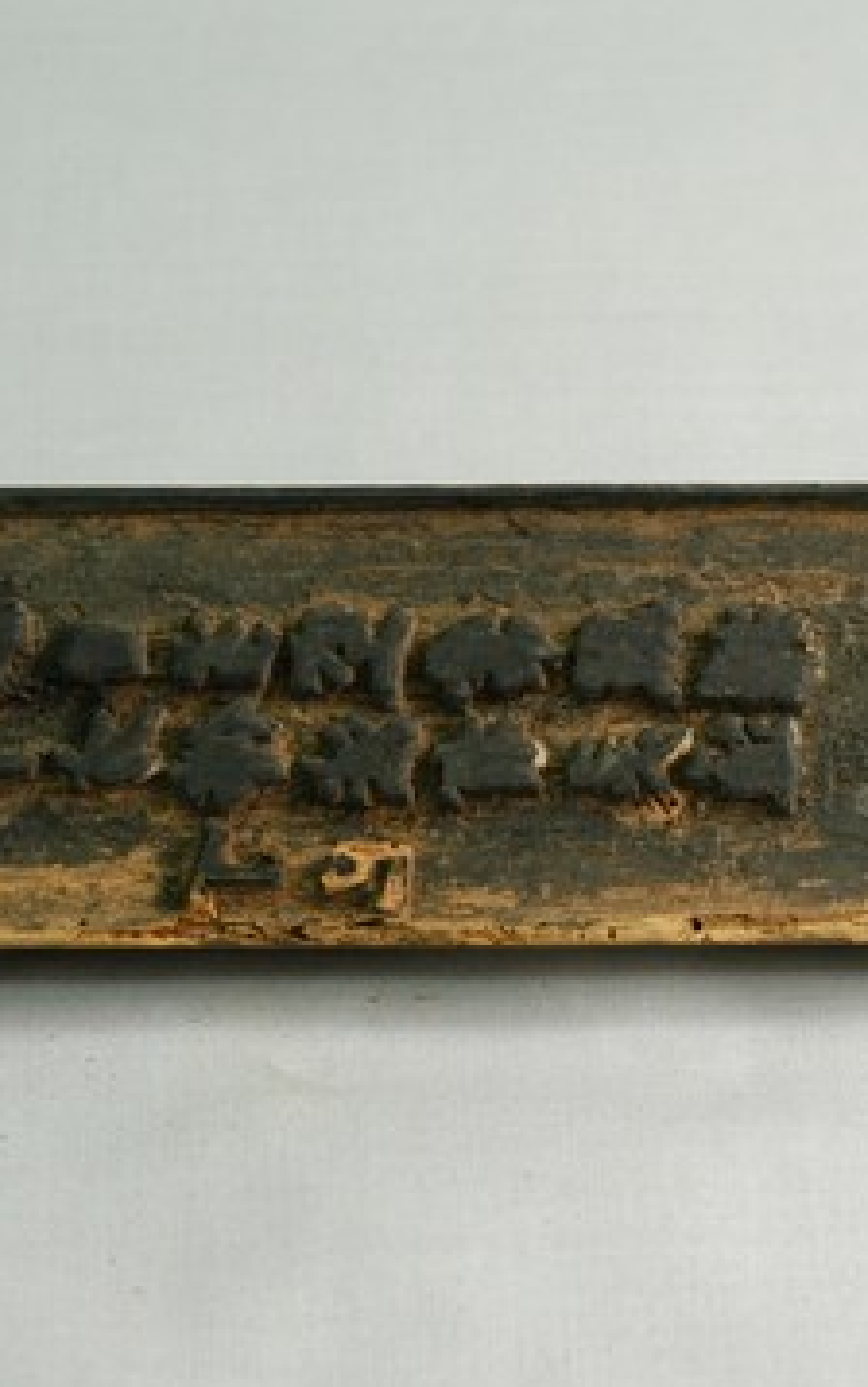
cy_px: 684
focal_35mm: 153
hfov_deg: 8.6
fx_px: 5786
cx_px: 767
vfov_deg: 13.7
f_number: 7.1
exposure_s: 1/13
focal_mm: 56
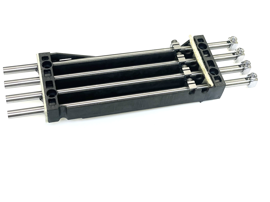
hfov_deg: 36.2
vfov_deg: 27.5
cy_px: 99
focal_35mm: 53
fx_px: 413
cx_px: 134
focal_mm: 6
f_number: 2
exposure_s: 1/100
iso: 40
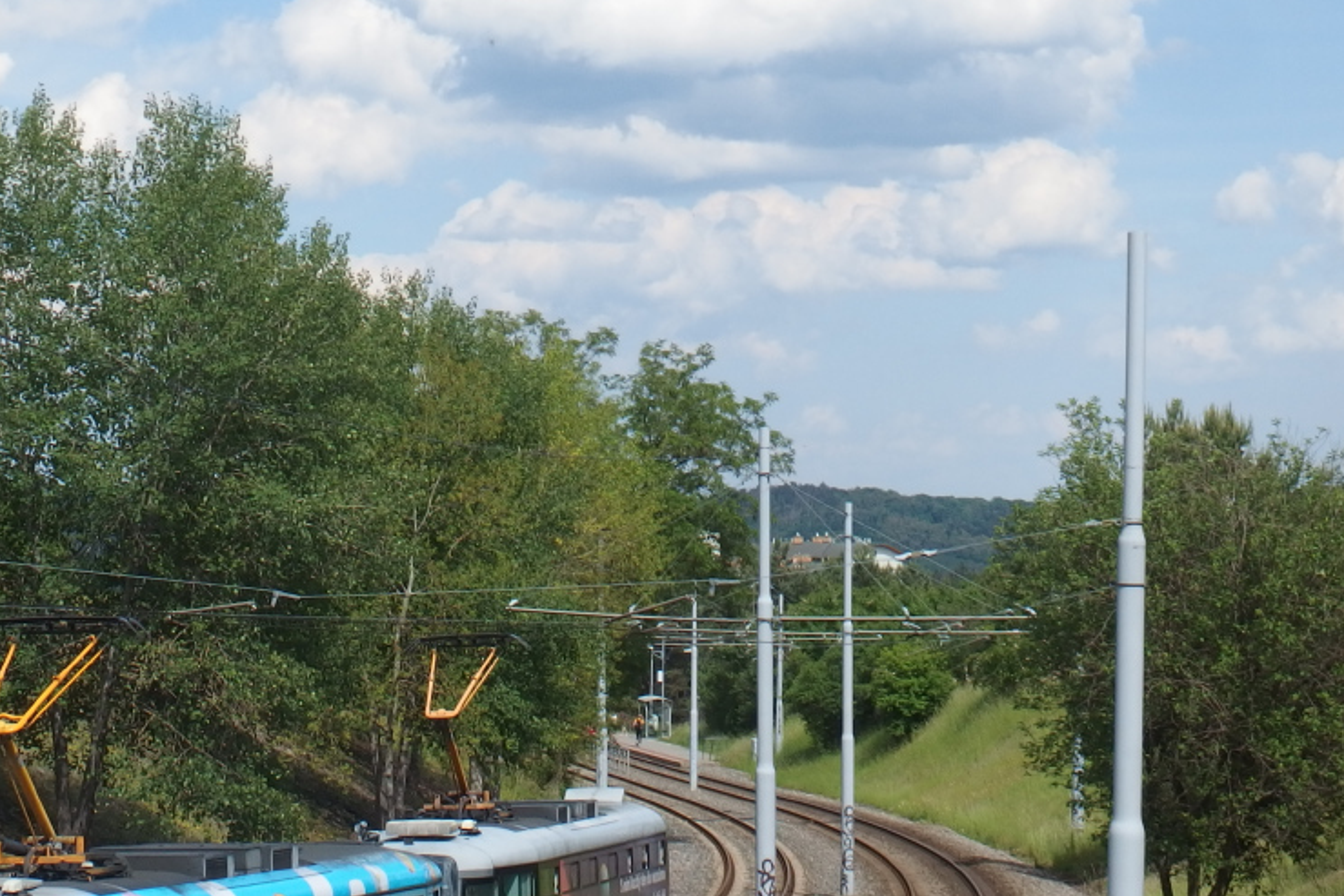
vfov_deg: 12.5
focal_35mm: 109
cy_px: 732
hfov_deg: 18.6
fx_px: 4070
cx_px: 264
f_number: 5.6
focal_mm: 11.1
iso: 100
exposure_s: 1/640
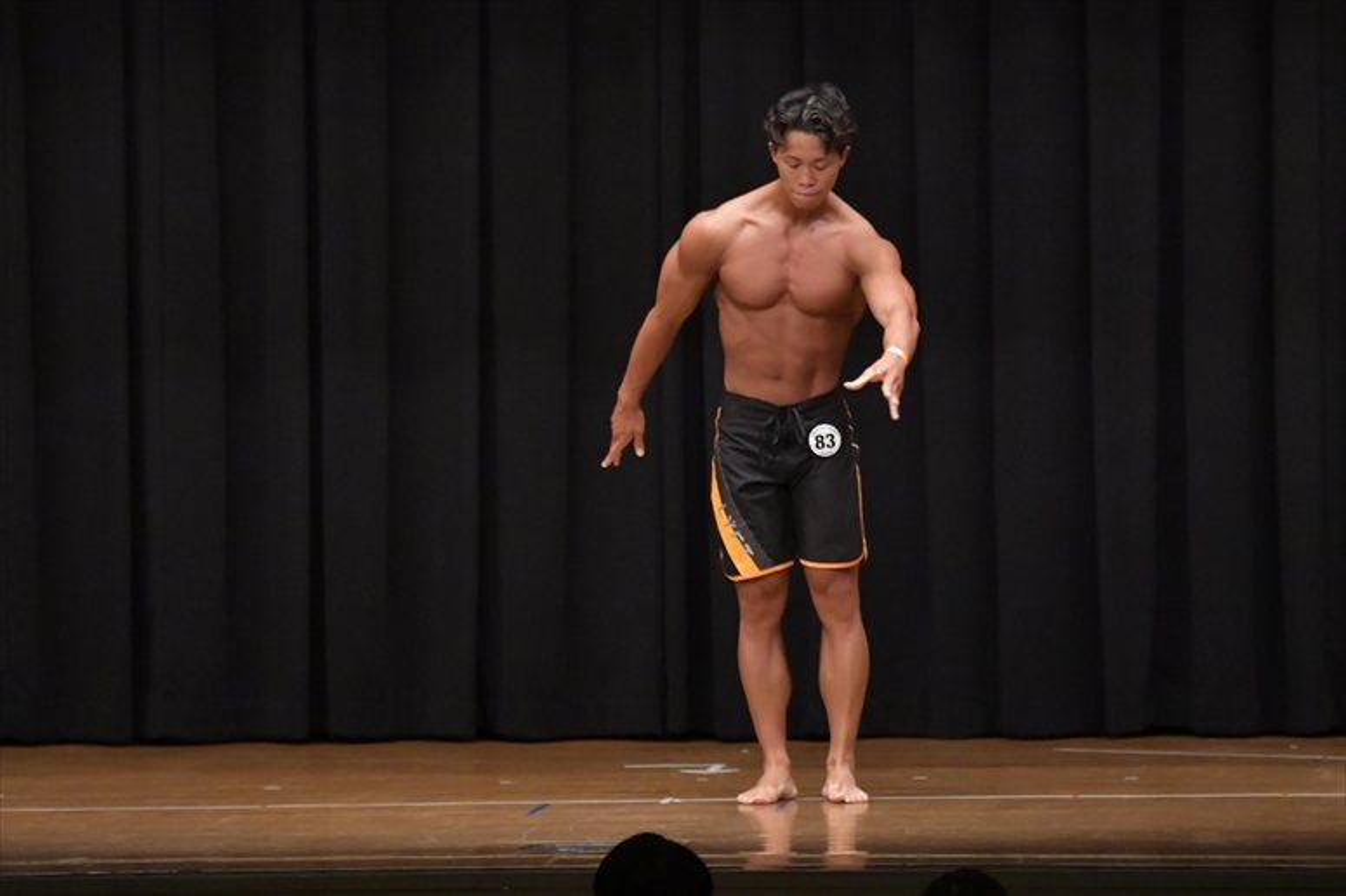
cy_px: 448
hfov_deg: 9.5
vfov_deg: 6.3
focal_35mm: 217
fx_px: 8110
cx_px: 673
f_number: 5.6
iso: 6400
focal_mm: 145
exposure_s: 1/400
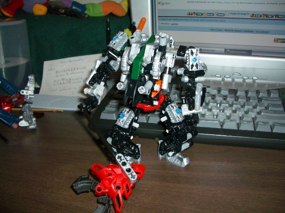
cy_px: 106
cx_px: 142
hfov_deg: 52.6
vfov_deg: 40.7
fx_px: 288
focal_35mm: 35
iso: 100
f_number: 2.6
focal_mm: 5.8
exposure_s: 1/60
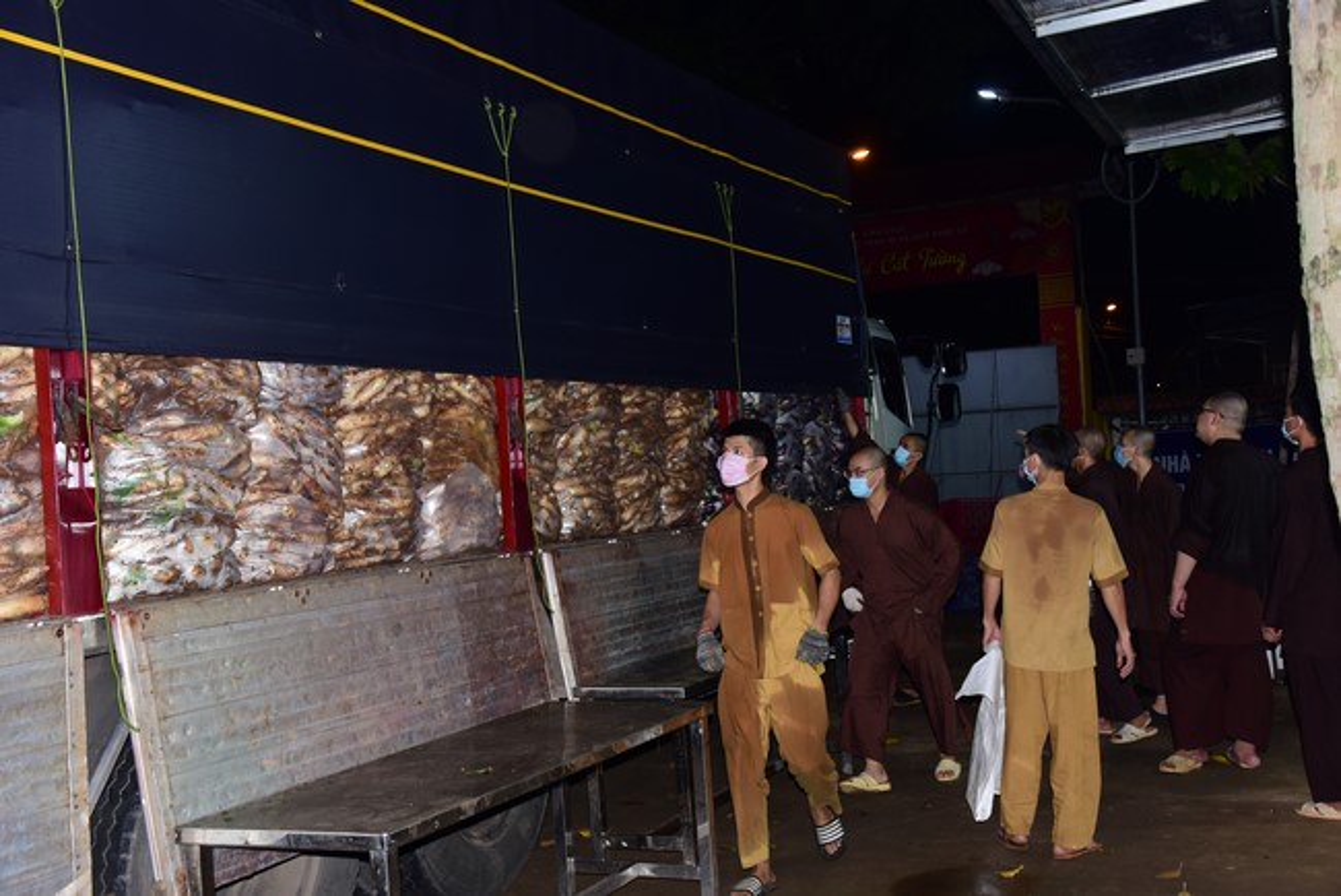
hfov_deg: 48.4
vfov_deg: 33.4
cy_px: 448
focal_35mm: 40
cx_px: 670
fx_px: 1491
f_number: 6.3
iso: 1250
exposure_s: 1/160
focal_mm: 40
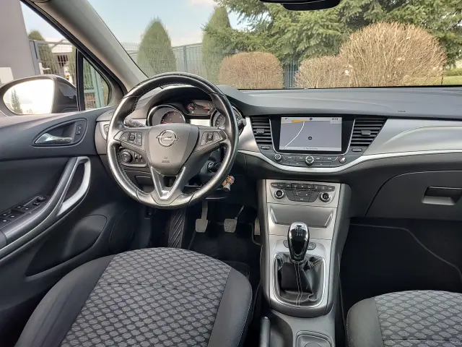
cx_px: 231
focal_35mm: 23
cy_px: 174
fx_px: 307
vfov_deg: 58.9
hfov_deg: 73.9
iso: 100
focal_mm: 5.56
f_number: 1.8
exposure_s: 1/104
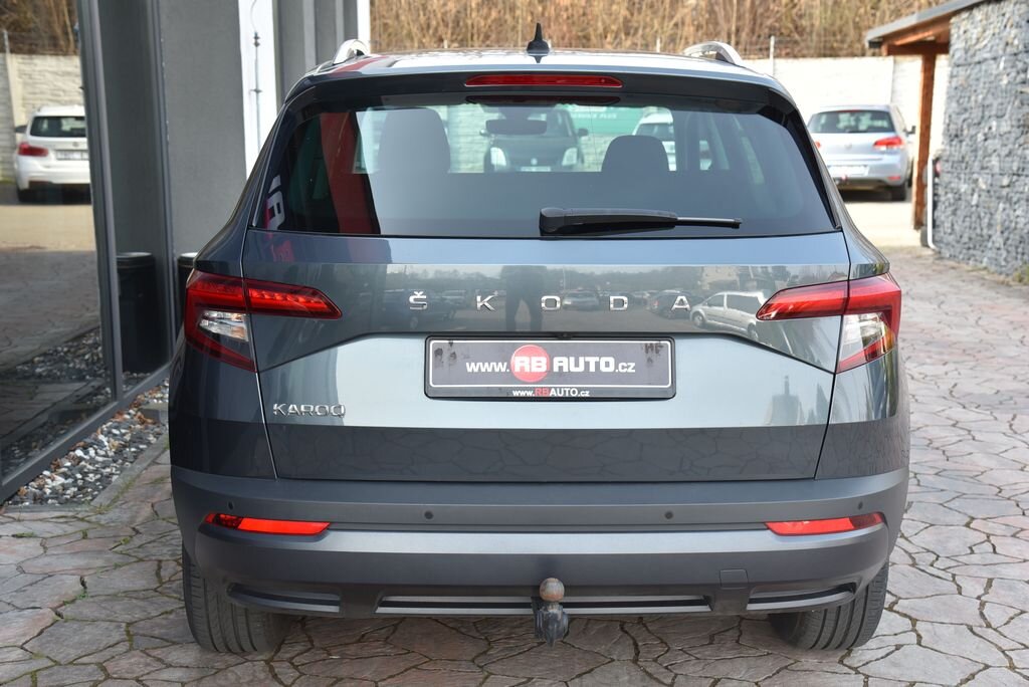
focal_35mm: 50
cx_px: 514
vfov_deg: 27.0
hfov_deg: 39.6
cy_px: 344
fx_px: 1430
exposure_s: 1/160
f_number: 6.3
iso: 500
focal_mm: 50
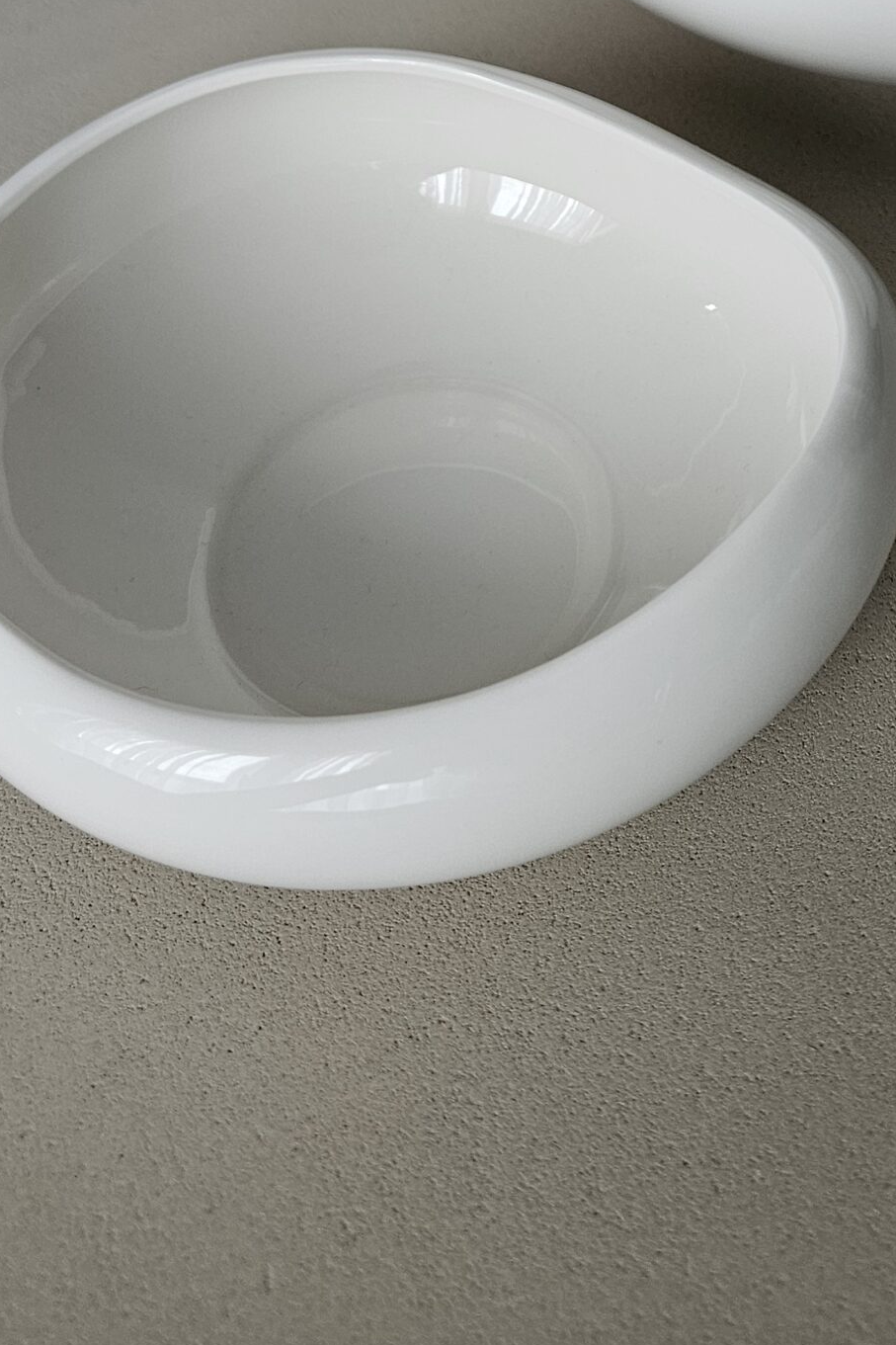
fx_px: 1680
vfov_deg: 40.1
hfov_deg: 29.2
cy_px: 118
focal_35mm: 45
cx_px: 715
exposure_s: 1/120
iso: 320
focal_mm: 5.4
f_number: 1.8
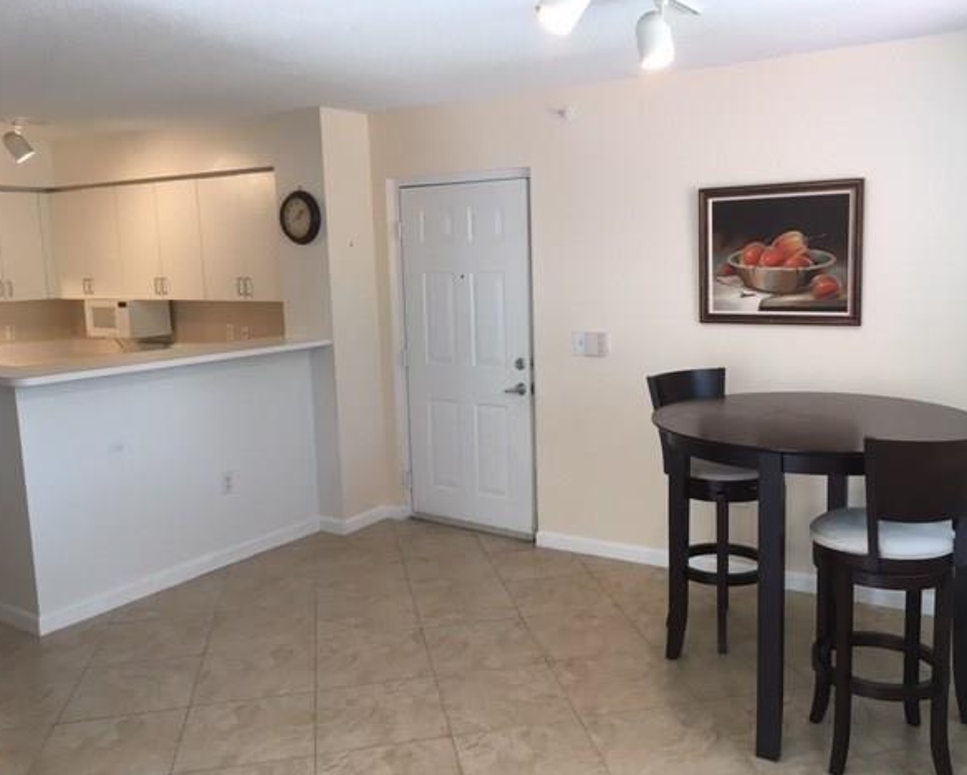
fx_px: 888
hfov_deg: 57.1
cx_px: 518
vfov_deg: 47.2
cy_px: 379
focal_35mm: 31
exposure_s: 1/30
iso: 50
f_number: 2.2
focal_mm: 4.15
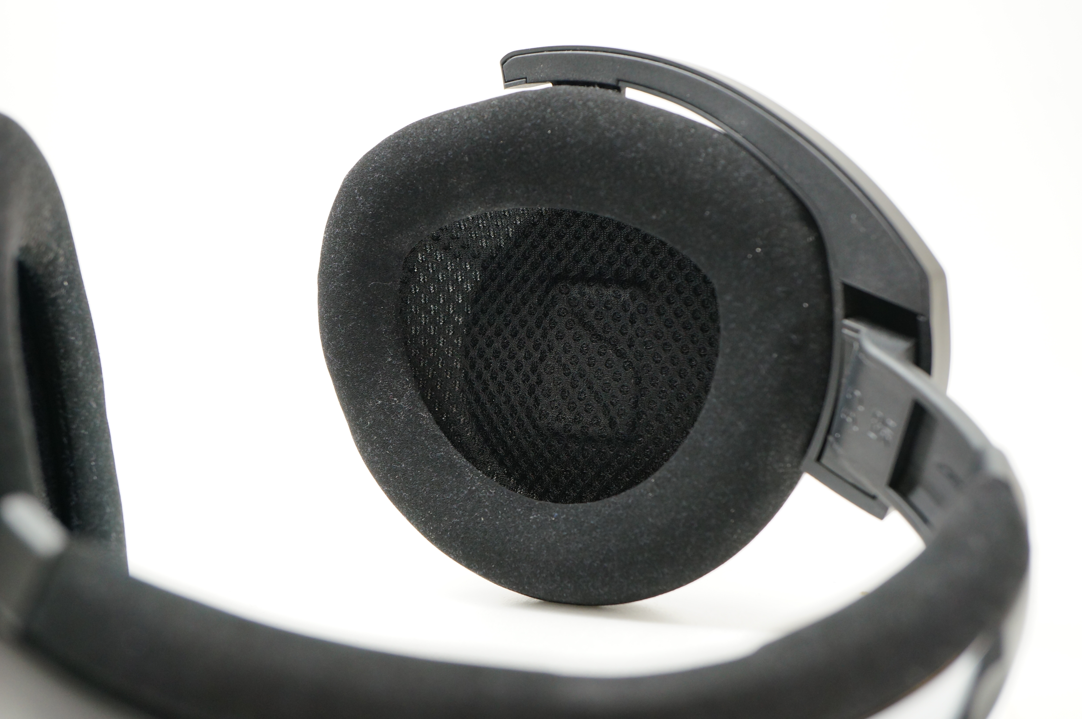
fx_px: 1351
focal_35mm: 45
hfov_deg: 43.6
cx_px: 541
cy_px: 360
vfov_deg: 29.8
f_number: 5.6
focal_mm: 30
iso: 400
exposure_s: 1/50
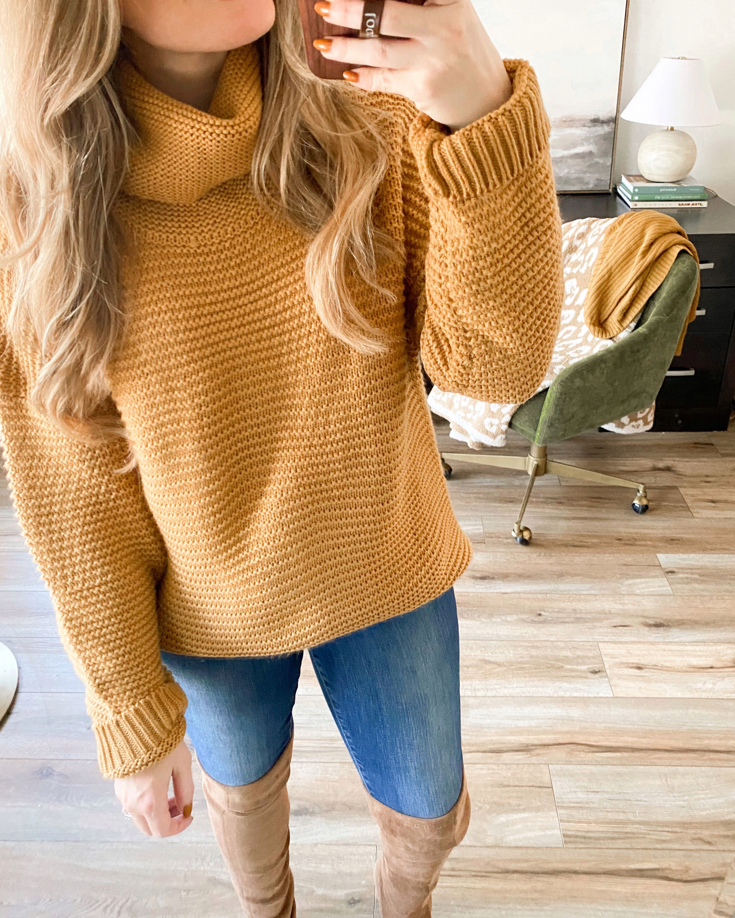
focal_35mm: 28
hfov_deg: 51.5
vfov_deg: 62.1
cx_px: 368
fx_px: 761
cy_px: 420
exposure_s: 1/45
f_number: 1.8
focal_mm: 4.25
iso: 500
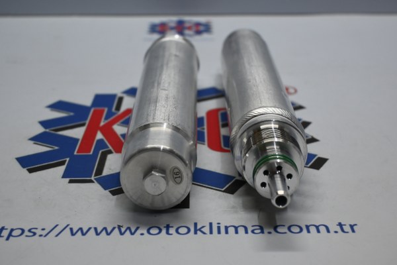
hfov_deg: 35.9
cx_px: 198
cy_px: 132
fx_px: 612
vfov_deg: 24.4
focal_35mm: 56
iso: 720
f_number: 5.3
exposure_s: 1/125
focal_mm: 37
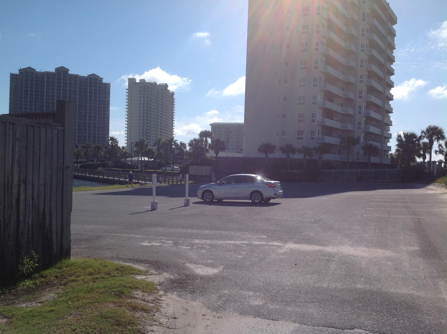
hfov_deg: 52.7
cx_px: 224
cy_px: 167
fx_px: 451
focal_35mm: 35
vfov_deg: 40.6
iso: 50
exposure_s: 1/4329
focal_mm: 4.28
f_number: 2.4
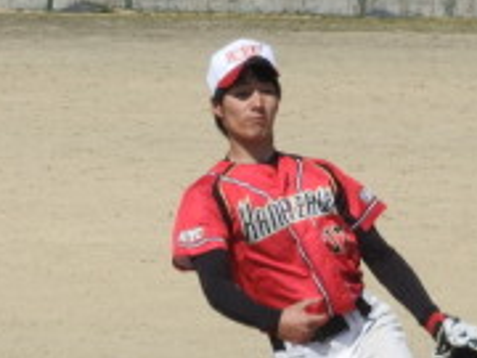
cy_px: 223
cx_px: 143
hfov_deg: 4.0
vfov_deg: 3.0
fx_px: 6890
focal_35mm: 500
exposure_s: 1/1000
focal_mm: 26.9
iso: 100
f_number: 5.2
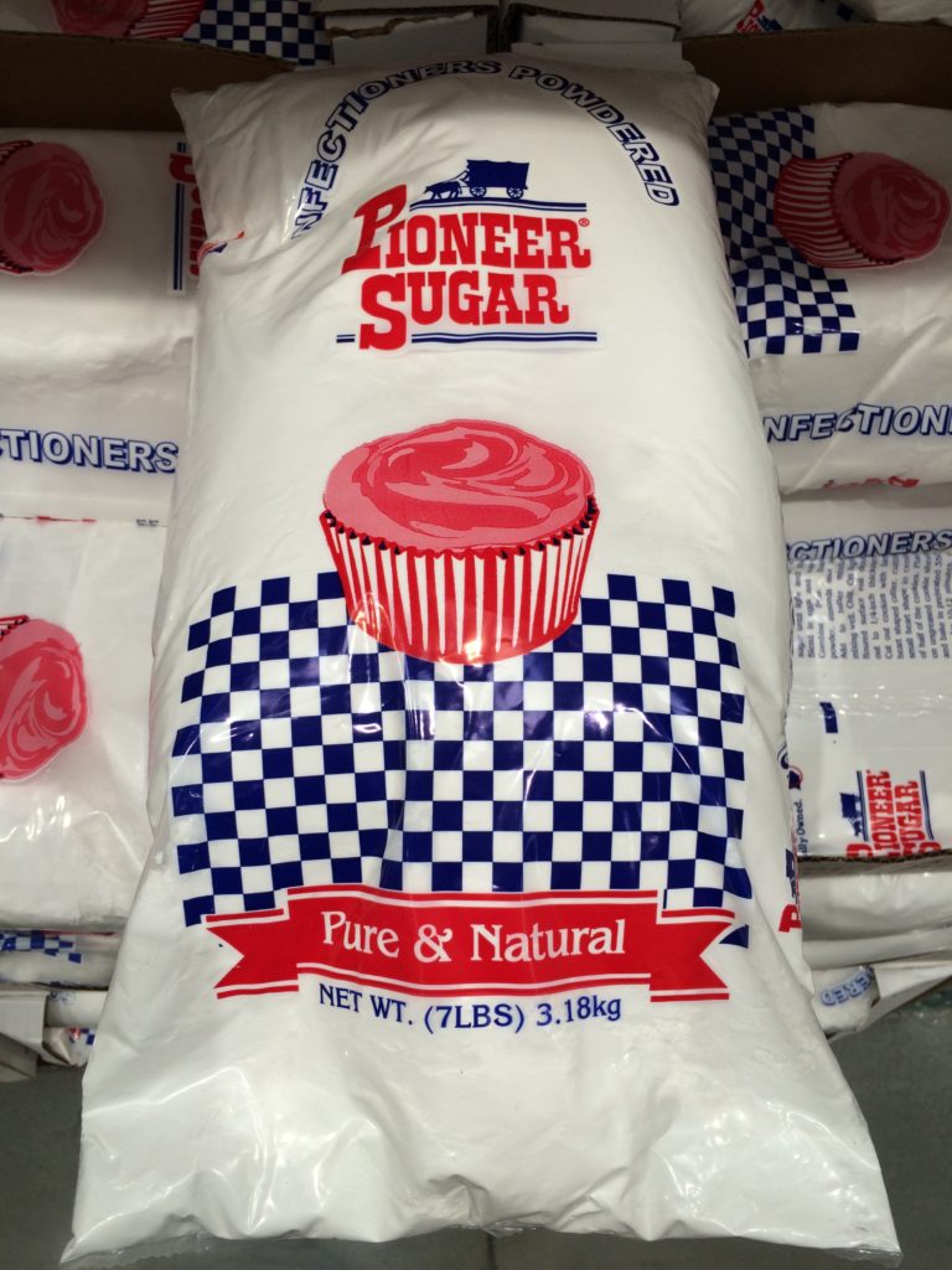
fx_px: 1063
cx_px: 476
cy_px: 635
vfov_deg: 61.7
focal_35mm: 29
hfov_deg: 48.2
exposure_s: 1/60
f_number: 2.2
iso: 50
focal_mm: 4.15
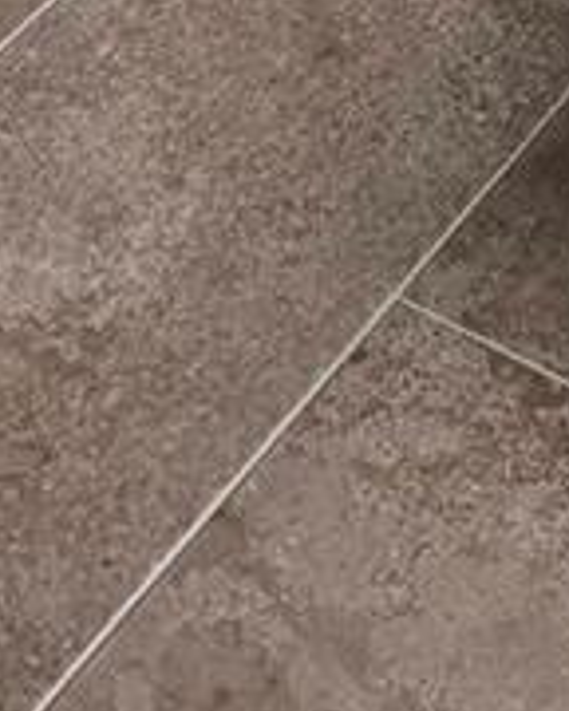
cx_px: 1012
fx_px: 3158
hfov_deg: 9.8
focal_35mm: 150
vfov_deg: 9.8
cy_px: -1438
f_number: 1.7
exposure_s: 1/207
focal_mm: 6.3
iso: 125
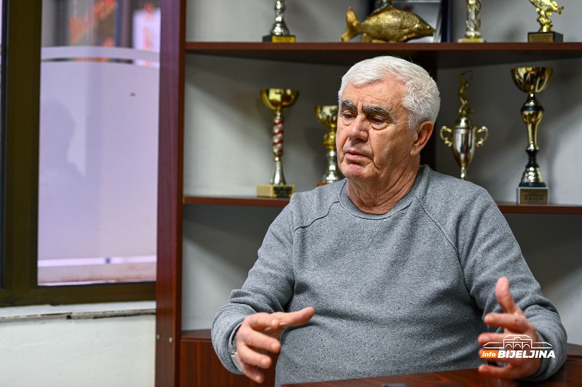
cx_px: 291
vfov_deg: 19.4
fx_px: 1131
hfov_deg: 28.9
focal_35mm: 70
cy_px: 194
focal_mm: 70
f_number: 2.8
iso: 1250
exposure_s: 1/125
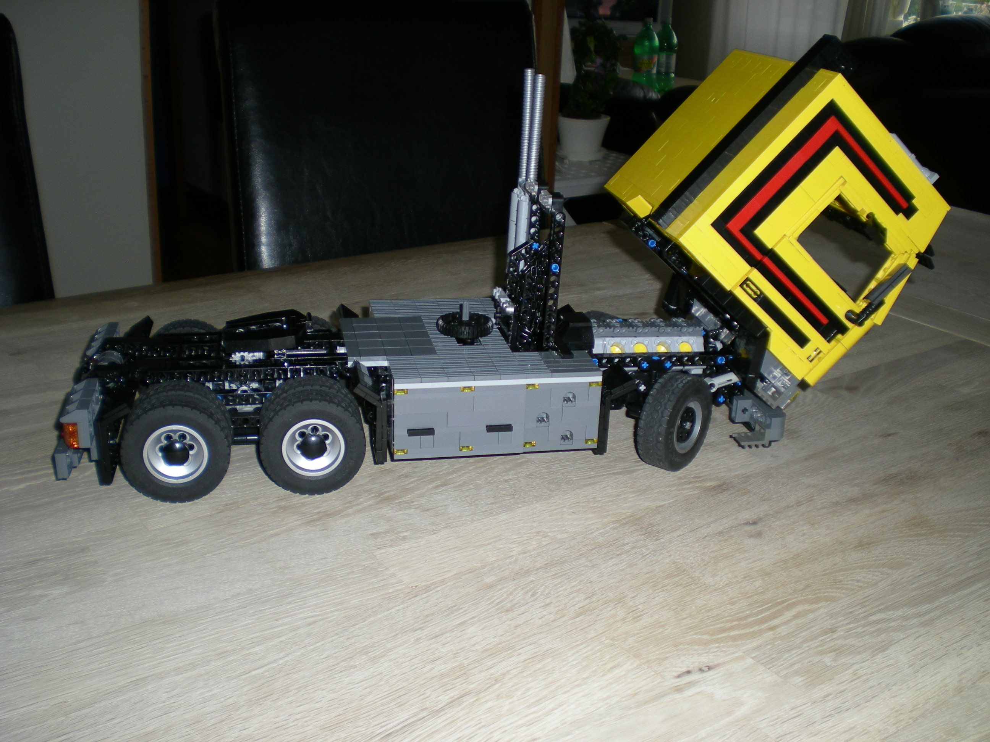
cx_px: 495
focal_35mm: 38
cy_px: 371
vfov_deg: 37.7
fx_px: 1087
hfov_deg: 49.0
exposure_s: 1/60
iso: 50
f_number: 3.1
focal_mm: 6.3
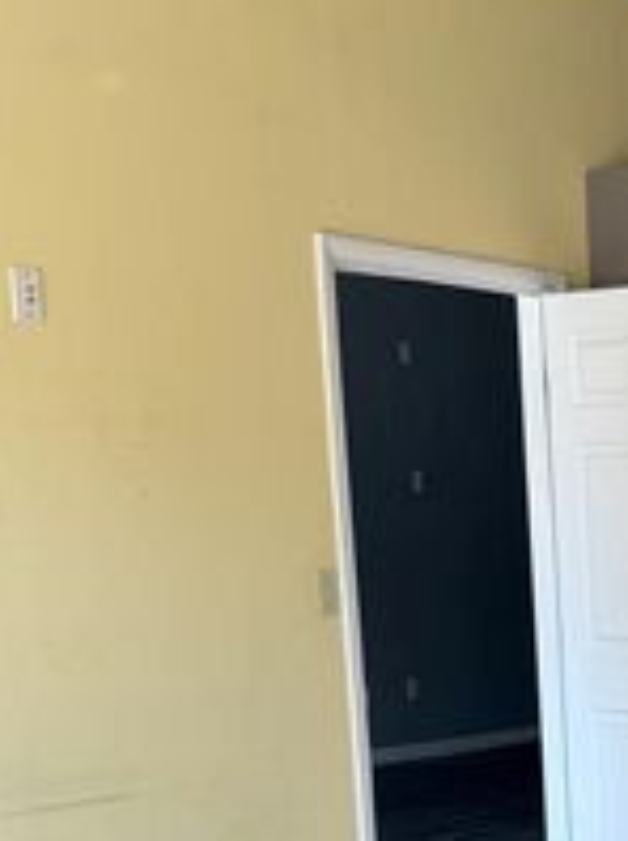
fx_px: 1964
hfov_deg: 16.4
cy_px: 903
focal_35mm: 81
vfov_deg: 22.9
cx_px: 972
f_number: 1.78
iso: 64
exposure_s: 1/208
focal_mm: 6.76
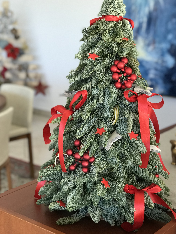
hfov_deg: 21.9
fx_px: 454
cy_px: 97
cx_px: 83
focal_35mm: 67
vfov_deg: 28.9
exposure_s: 1/50
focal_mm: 6.6
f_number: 2.8
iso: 40
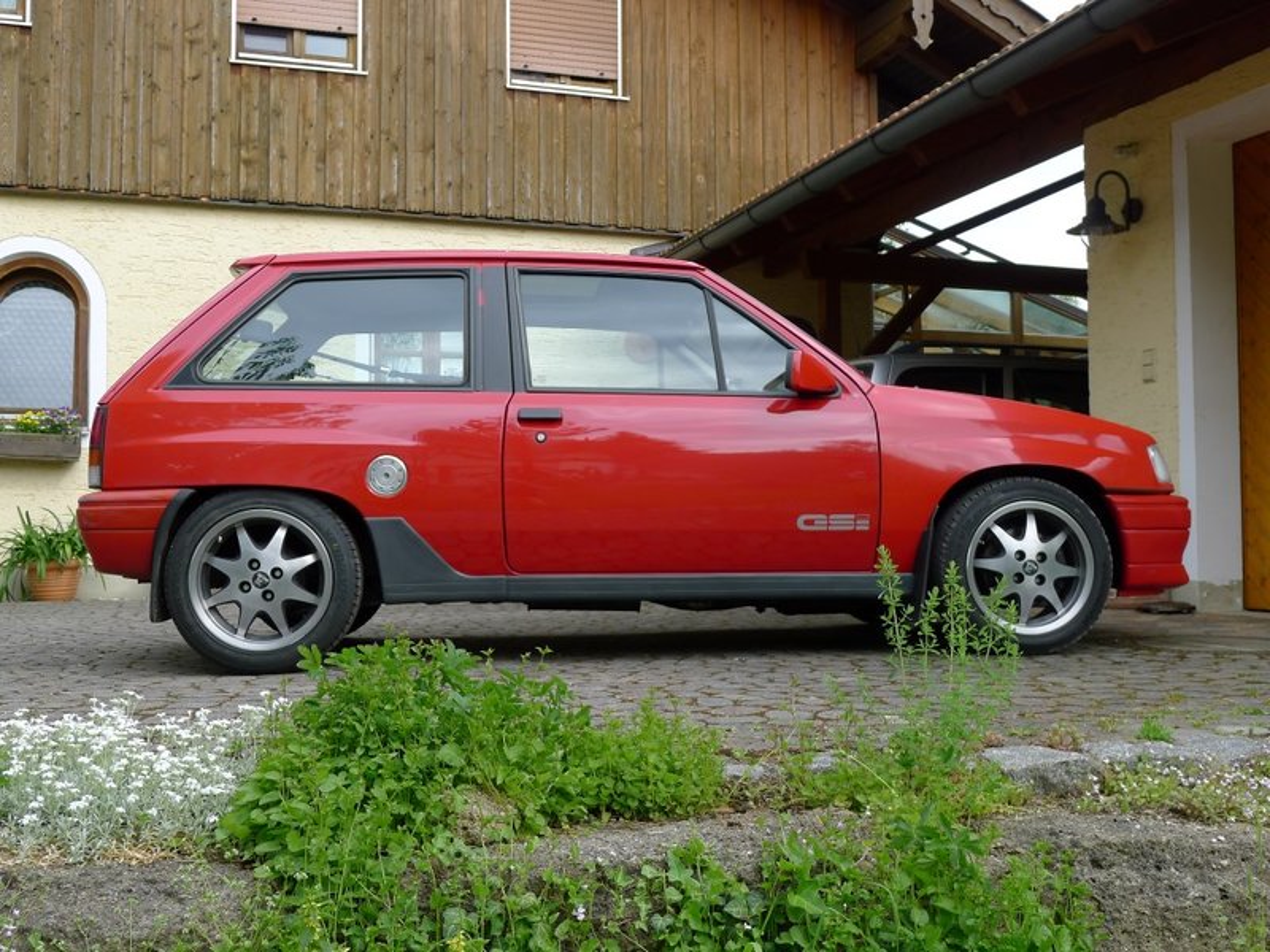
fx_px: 1357
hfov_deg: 50.1
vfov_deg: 38.7
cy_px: 476
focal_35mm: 37
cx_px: 635
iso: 80
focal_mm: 7.9
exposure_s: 1/320
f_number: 2.8
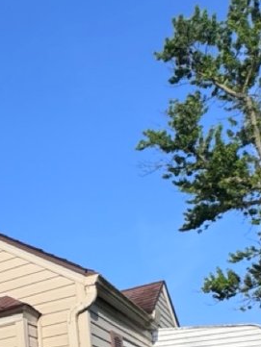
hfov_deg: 26.8
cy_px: 397
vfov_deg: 35.5
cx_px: -94
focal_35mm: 44
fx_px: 442
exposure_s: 1/2083
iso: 40
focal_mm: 2.22
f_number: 2.2
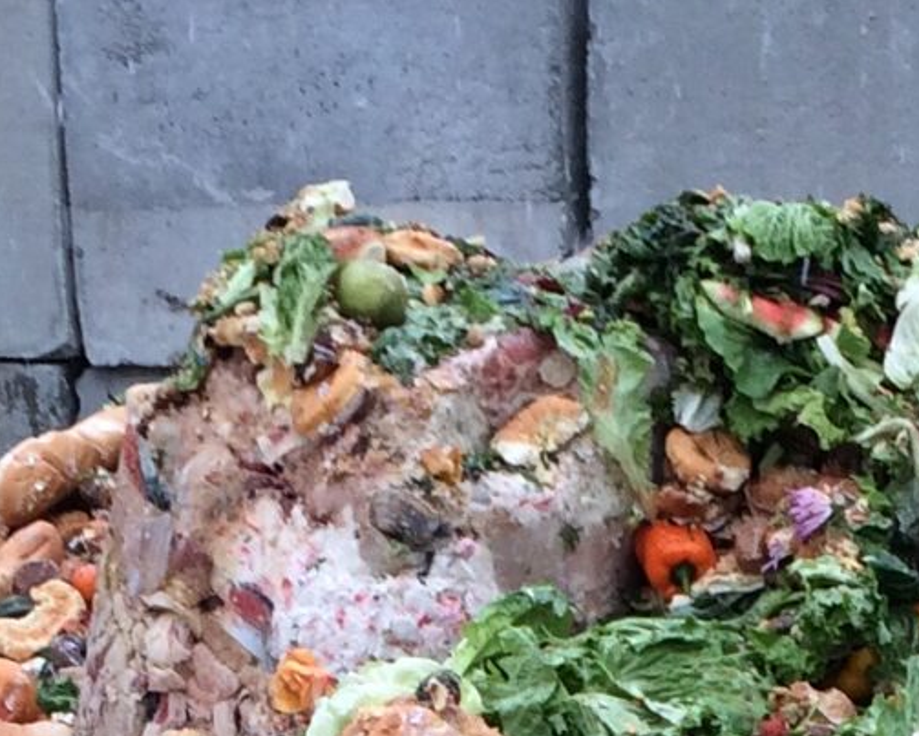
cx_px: 665
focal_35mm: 144
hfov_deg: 13.3
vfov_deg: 9.8
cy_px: 1593
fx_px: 3919
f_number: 2.2
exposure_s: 1/120
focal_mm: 4.15
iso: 40
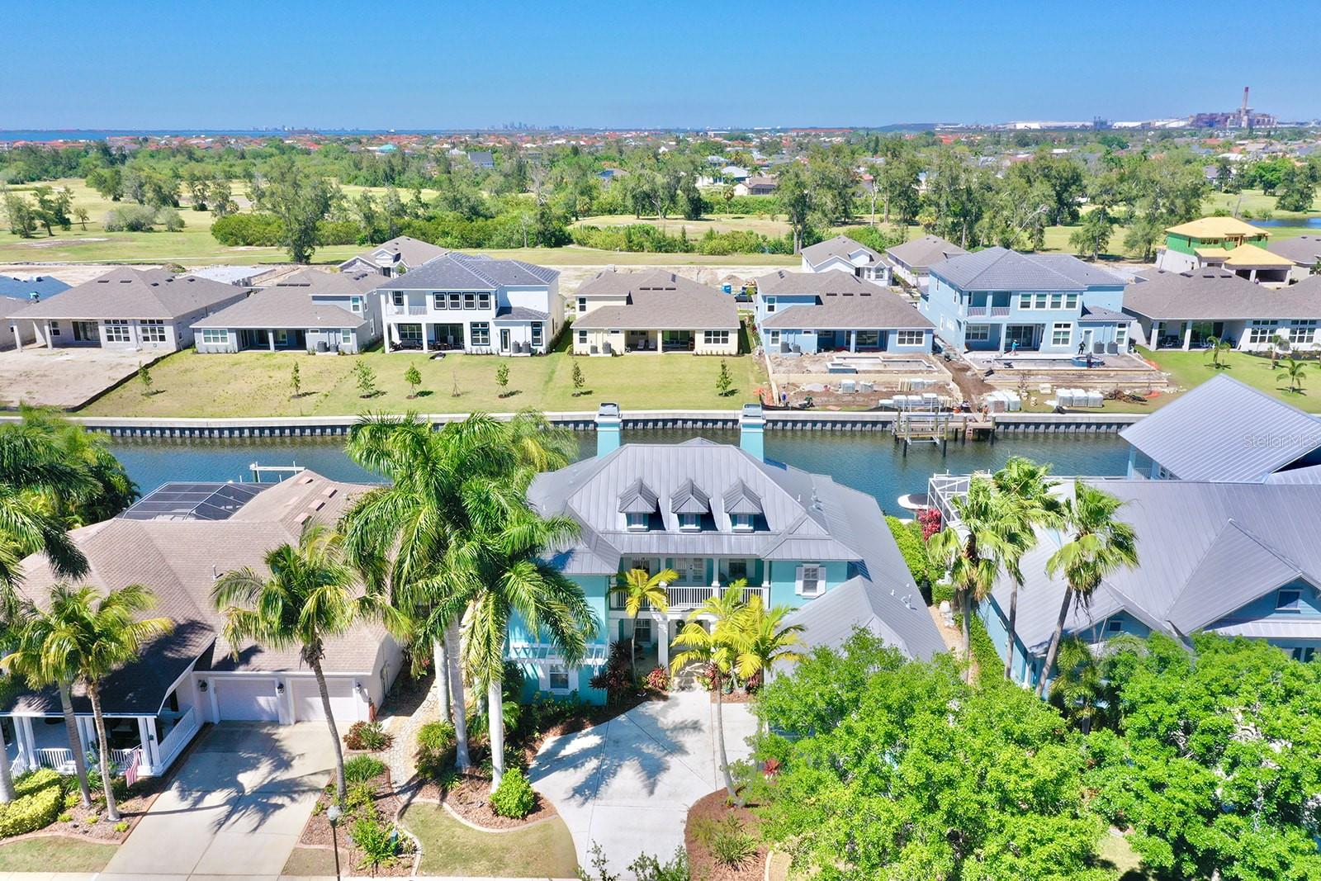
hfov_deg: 65.5
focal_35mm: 28
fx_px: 1027
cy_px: 440
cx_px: 660
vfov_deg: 46.4
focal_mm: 10.26
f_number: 10
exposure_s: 1/160
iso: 100
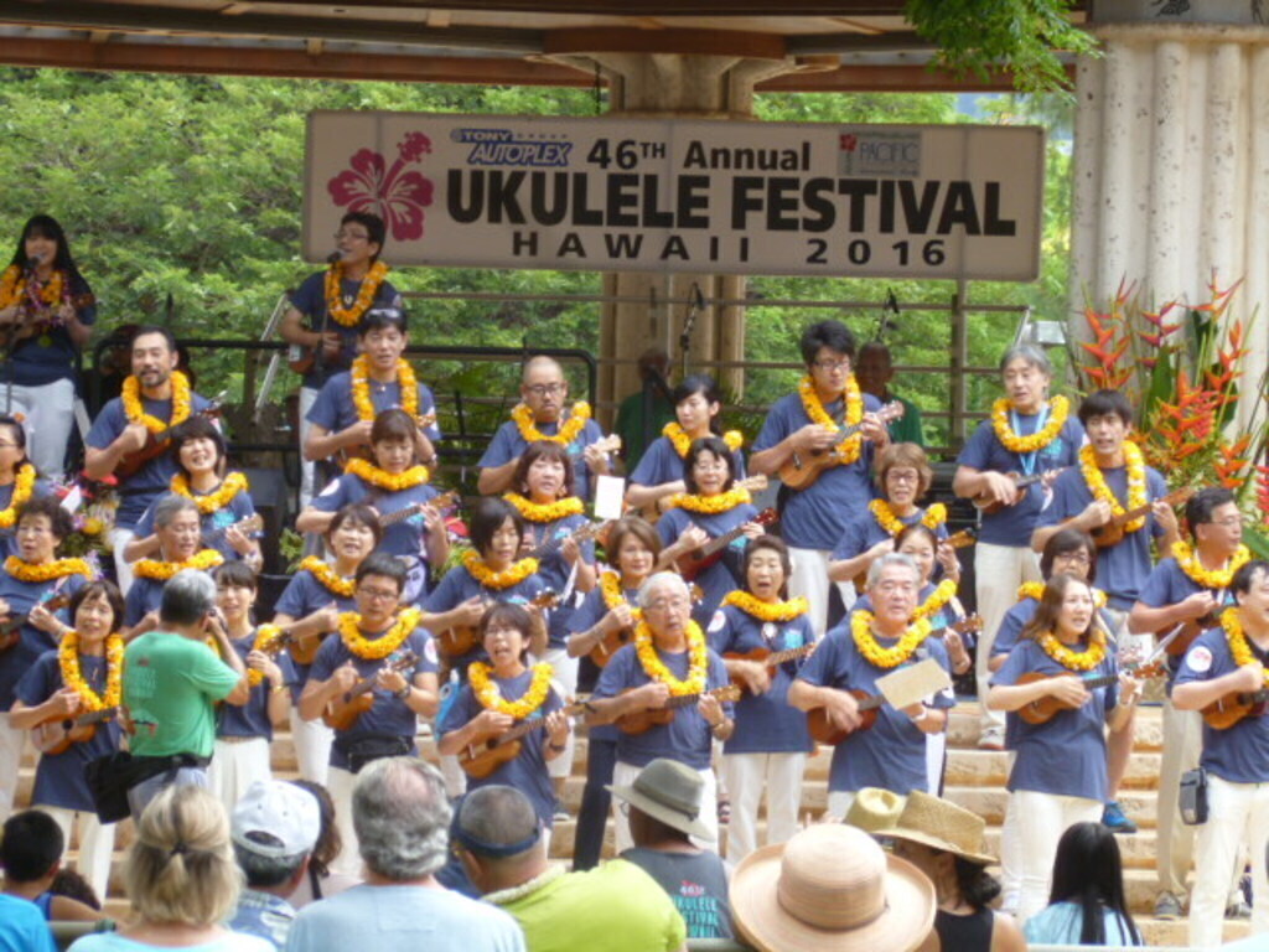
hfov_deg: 8.8
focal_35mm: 224
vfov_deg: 6.6
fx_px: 8212
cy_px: 476
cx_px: 634
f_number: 5.9
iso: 100
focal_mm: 40
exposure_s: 1/60
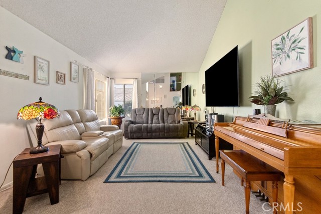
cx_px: 160
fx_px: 143
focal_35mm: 16
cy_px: 107
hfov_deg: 96.7
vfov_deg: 73.8
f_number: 9
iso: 250
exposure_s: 1/30
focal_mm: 16
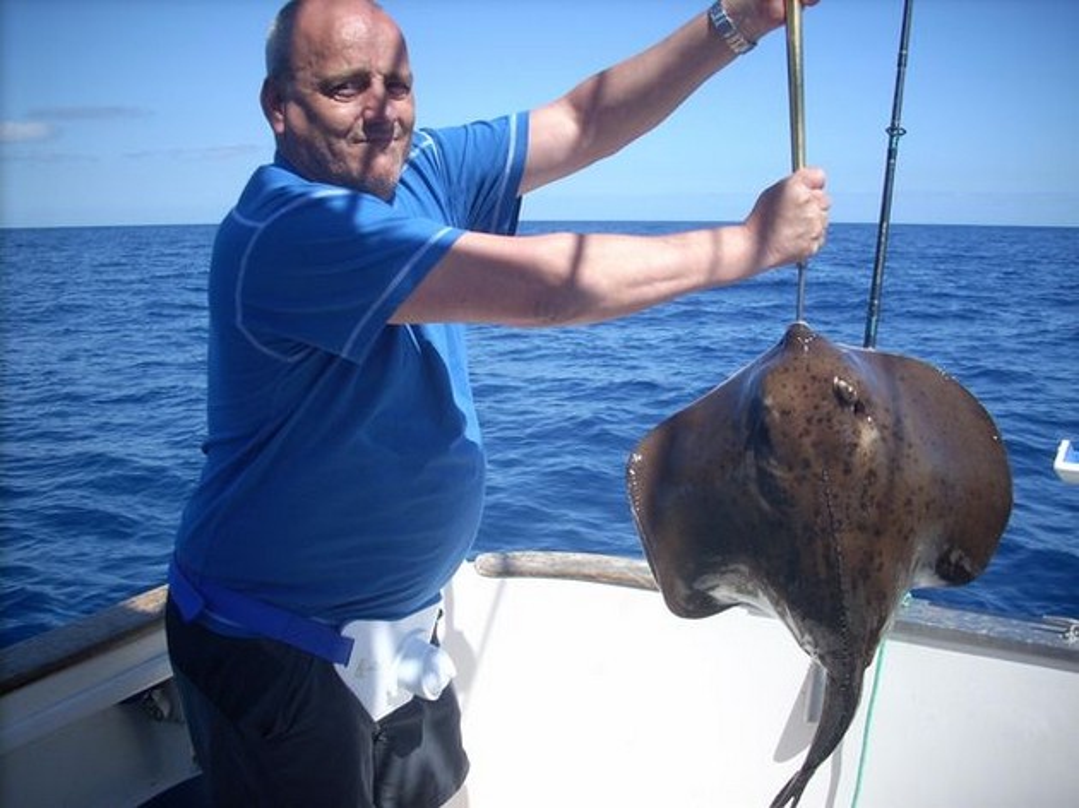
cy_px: 404
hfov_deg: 50.2
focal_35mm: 37
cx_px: 540
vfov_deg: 38.6
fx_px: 1153
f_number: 5.6
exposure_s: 1/193
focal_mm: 6.2
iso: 64
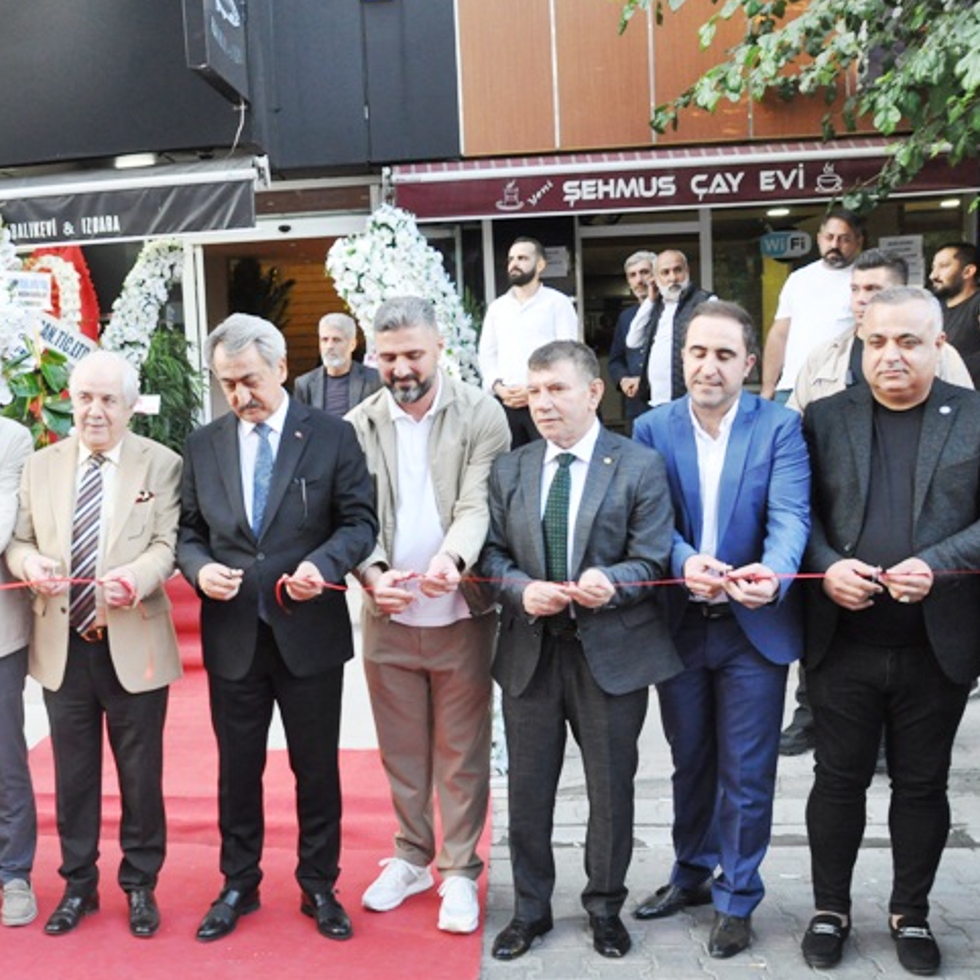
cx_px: 191
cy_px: 528
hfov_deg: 41.9
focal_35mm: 38
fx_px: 1217
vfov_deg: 43.8
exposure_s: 1/50
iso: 1250
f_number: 7.1
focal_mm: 18
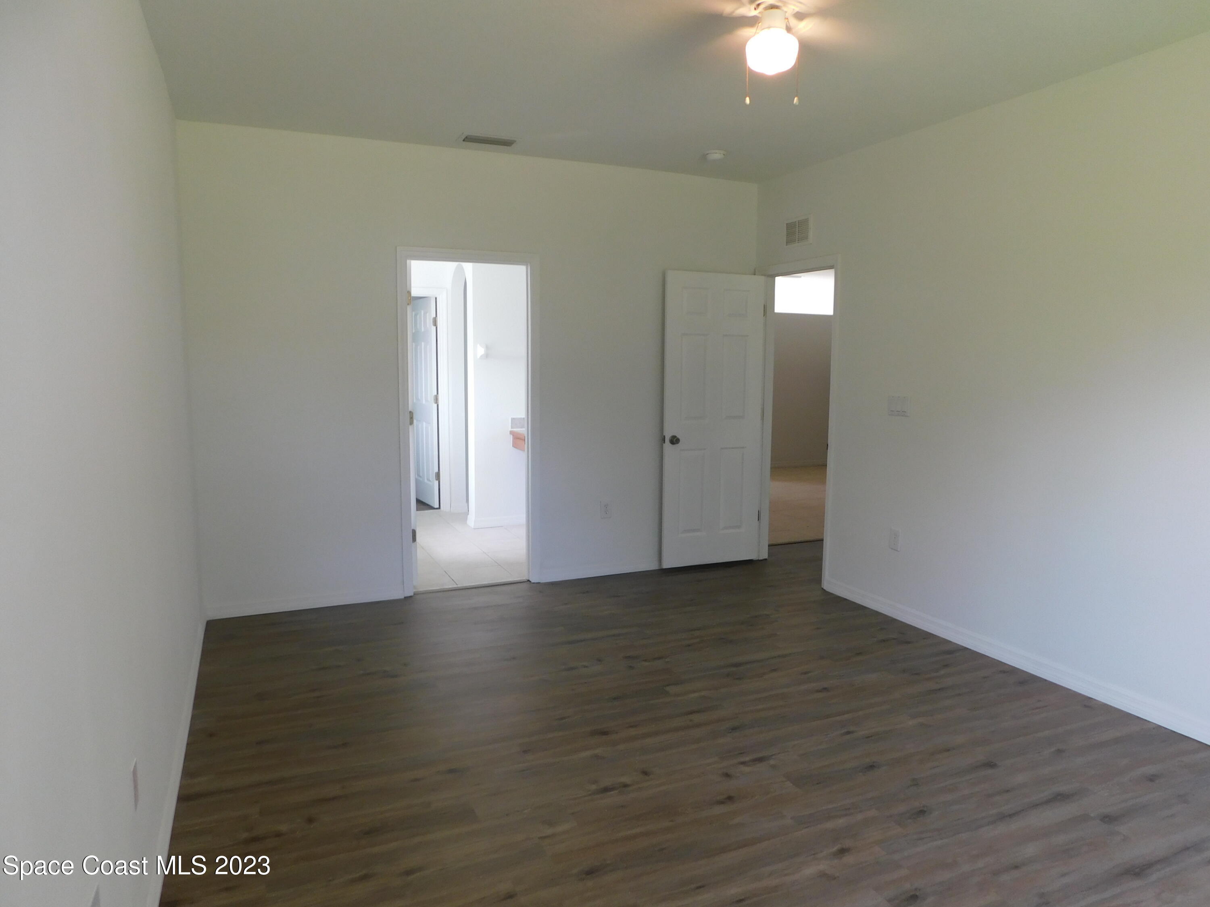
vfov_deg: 58.9
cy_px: 454
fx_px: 804
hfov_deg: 73.9
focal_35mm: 23
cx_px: 605
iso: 125
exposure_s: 1/50
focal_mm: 4
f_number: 3
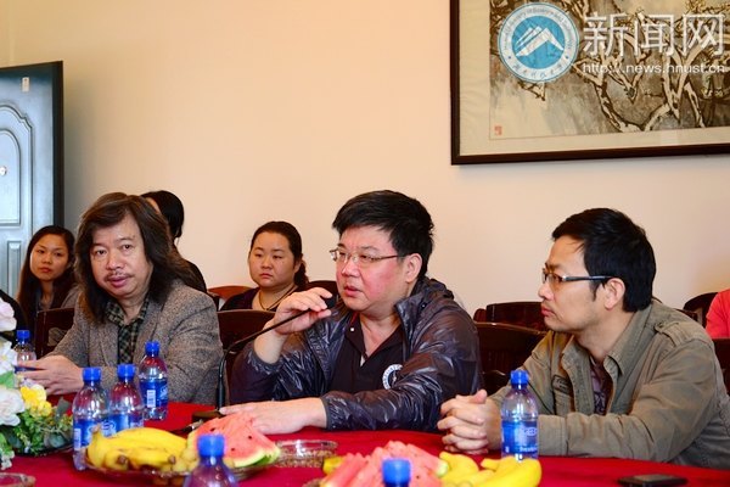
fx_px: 1521
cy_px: 244
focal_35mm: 75
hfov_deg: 27.0
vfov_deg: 18.2
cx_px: 365
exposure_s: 1/20
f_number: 5
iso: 800
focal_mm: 50
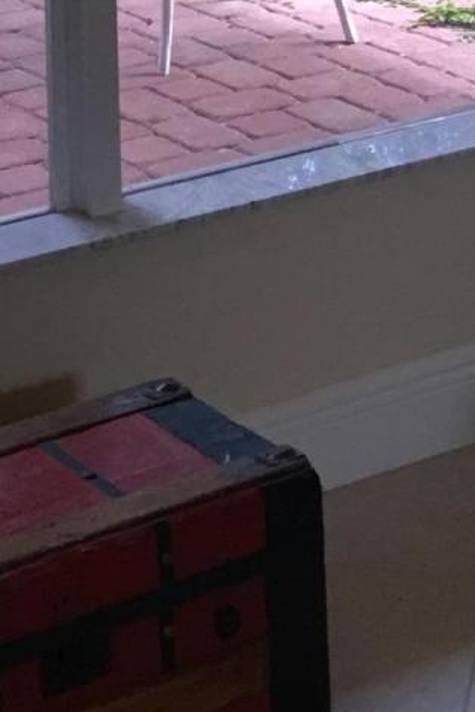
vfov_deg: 13.4
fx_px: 2533
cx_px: 82
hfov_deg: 10.7
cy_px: -779
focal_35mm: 128
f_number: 2.2
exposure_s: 1/15
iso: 40
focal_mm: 4.15
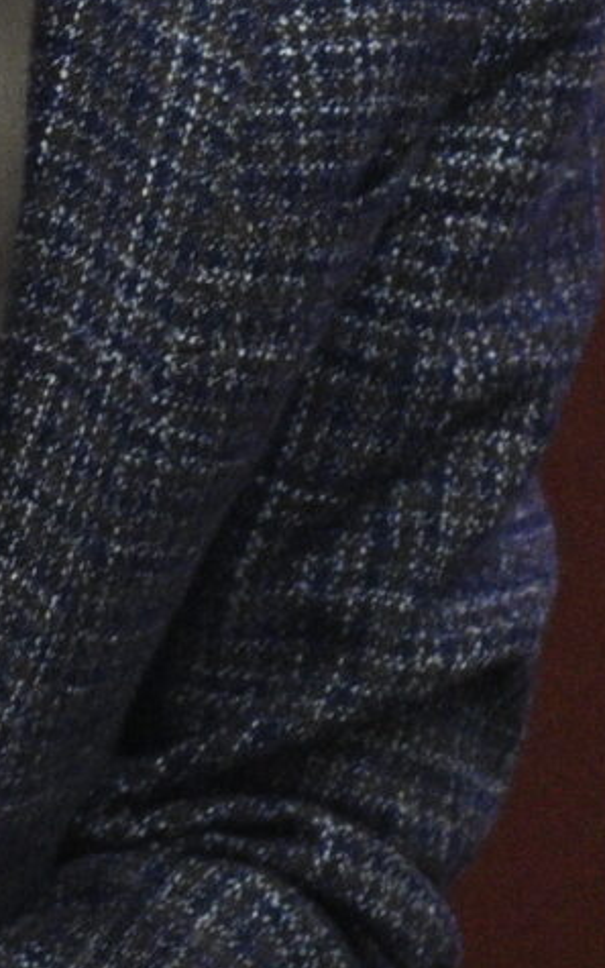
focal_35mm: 1649
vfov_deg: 1.3
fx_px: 43489
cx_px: -709
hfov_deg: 0.8
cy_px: -97
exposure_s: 1/200
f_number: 2.8
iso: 3200
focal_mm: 200
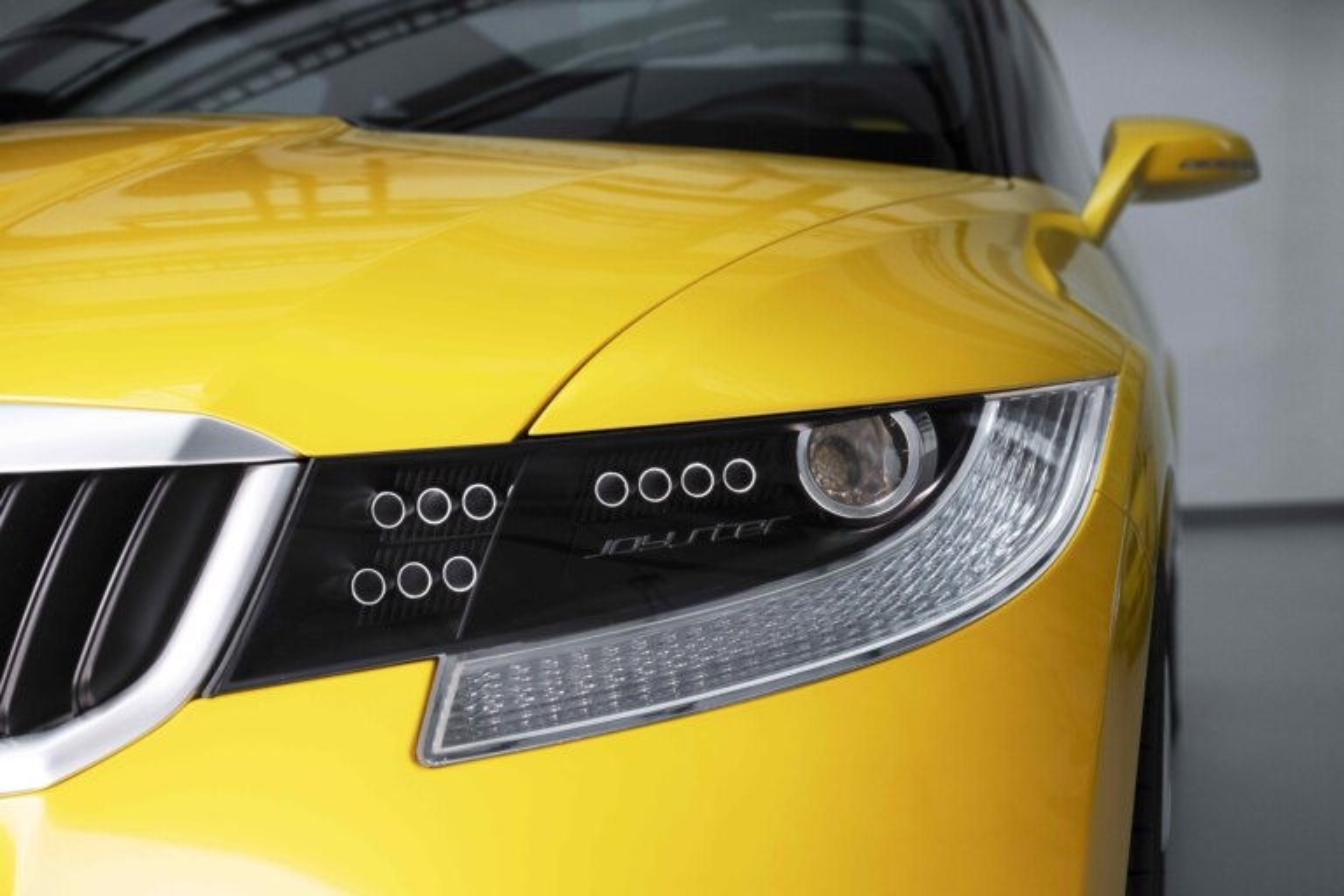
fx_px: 1979
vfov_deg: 25.5
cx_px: 672
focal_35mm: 53
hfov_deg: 37.5
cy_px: 448
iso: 400
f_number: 5.6
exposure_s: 1/40
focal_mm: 53
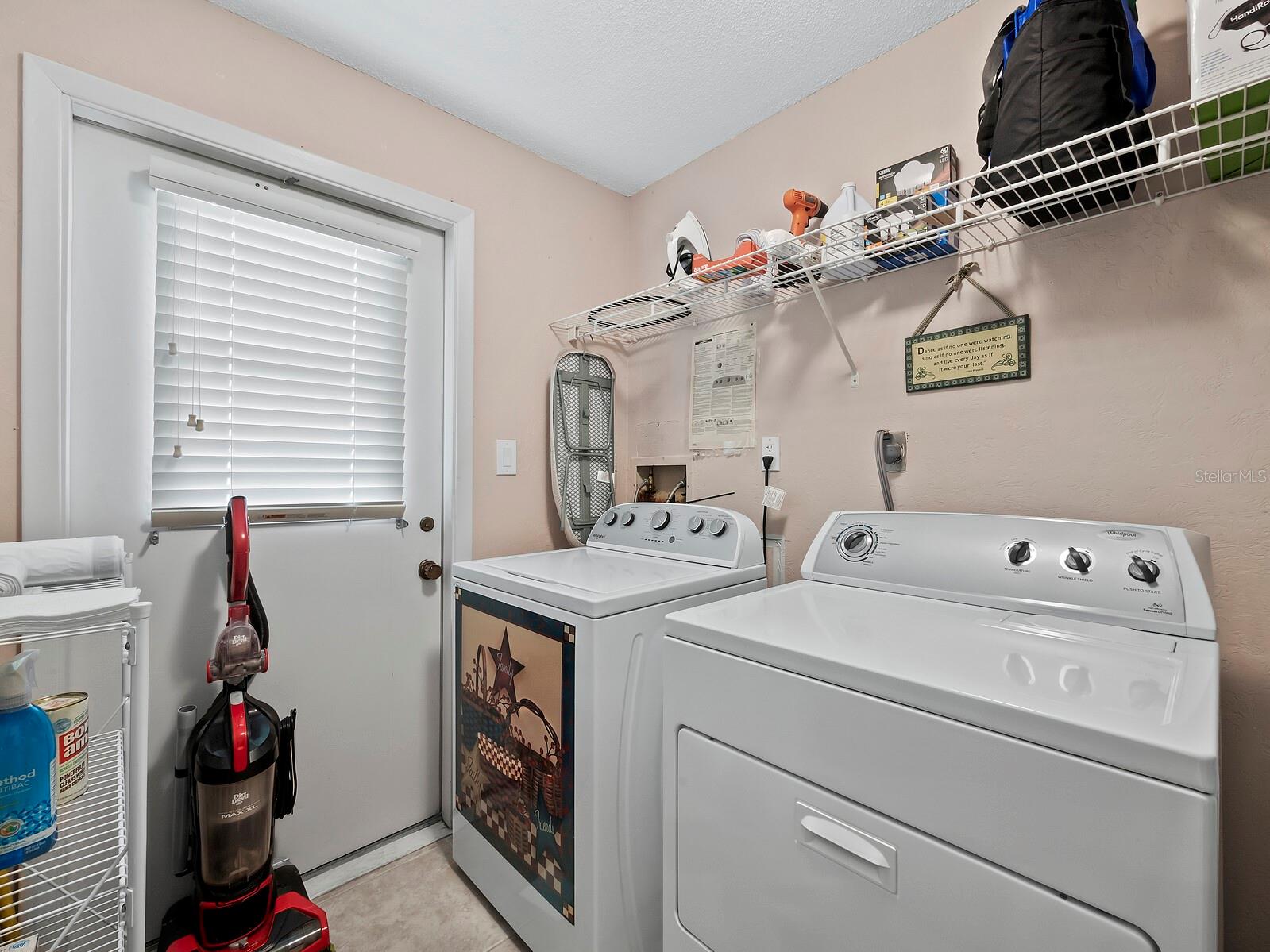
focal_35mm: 14
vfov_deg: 85.7
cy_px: 476
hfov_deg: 102.1
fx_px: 514
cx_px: 635
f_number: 10
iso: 400
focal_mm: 7
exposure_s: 1/1.25
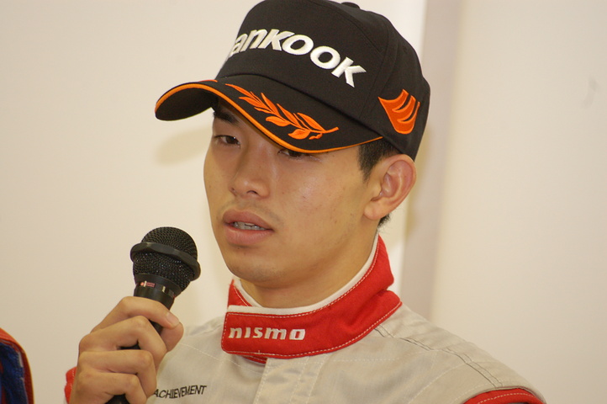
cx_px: 304
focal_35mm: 300
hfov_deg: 6.9
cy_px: 202
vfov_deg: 4.6
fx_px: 5054
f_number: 5.6
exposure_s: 1/60
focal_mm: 200
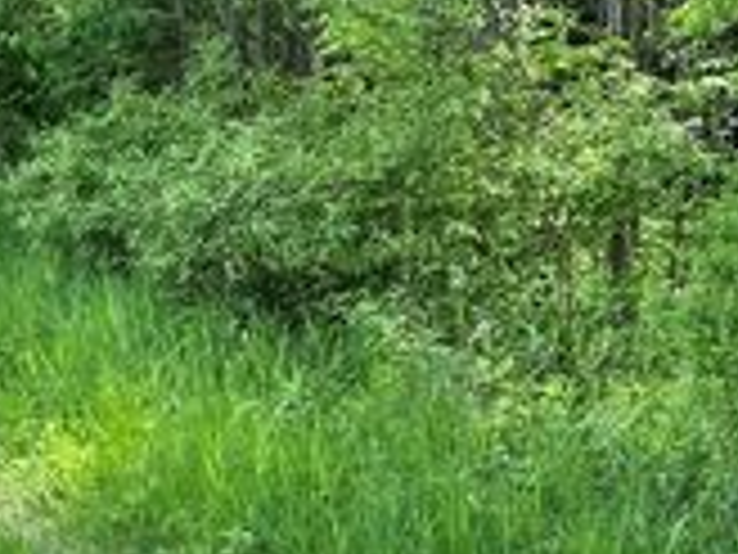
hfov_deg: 26.6
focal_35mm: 73
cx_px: 446
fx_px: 1556
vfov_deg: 20.1
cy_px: 160
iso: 80
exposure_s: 1/678
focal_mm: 6.76
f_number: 1.78
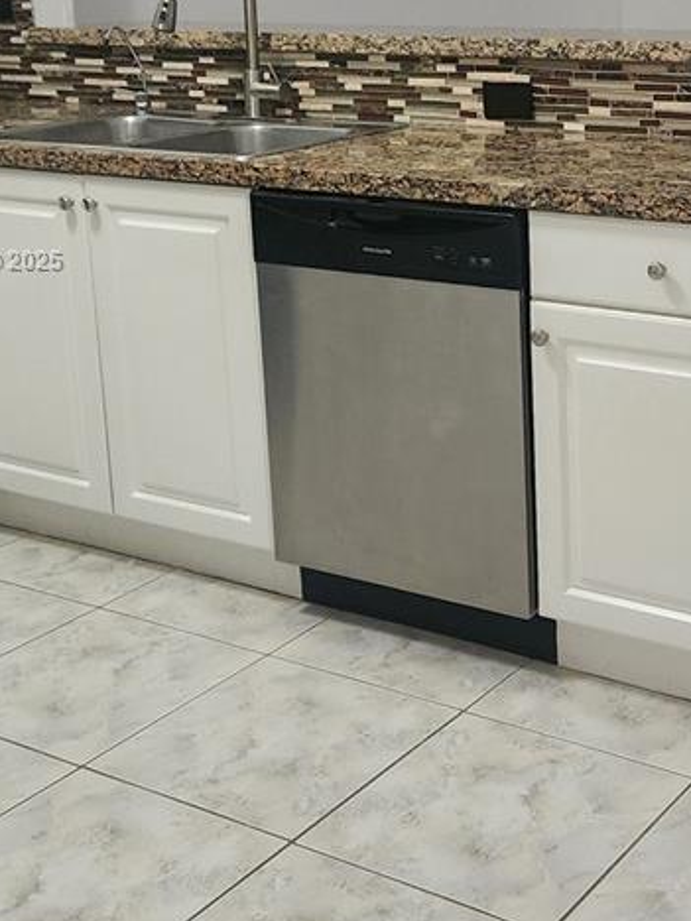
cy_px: 262
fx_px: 1570
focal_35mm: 59
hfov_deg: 24.3
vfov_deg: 32.2
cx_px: 587
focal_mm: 5.4
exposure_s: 1/120
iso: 1000
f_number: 1.8
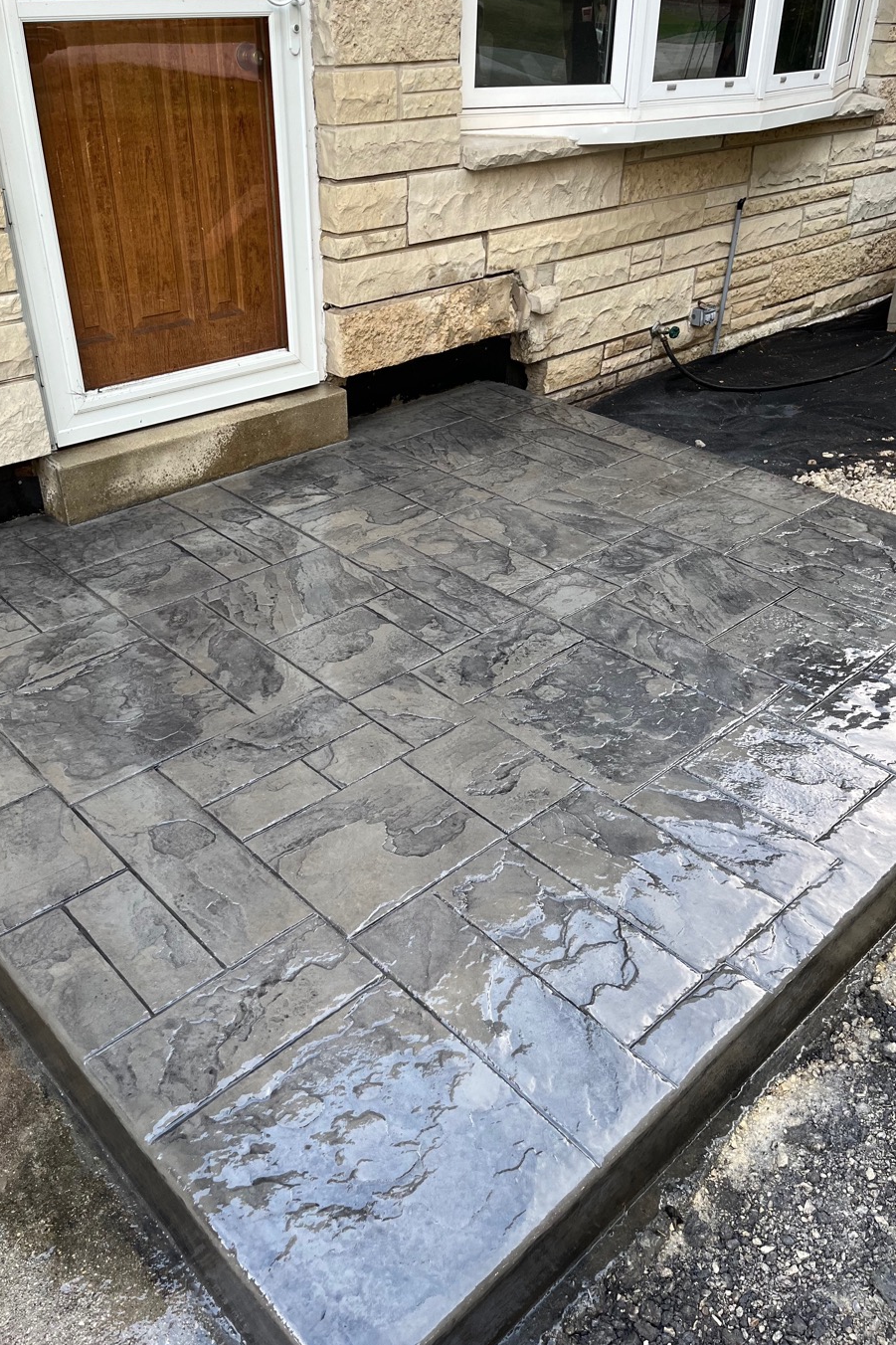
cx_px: 422
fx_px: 1046
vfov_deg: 65.5
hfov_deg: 46.4
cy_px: 672
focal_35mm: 28
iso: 80
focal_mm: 5.1
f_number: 1.6
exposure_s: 1/121
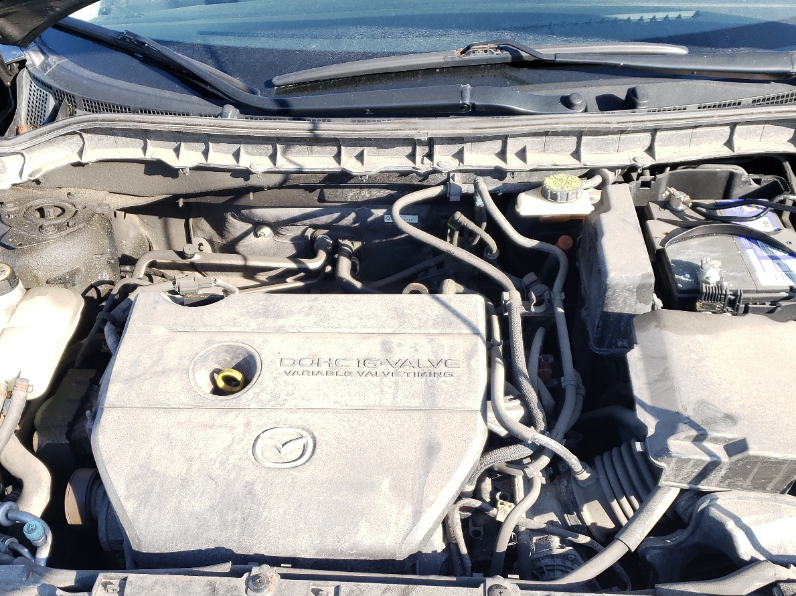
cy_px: 365
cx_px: 384
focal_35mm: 35
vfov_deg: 40.4
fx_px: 805
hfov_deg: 52.6
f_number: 1.5
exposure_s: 1/500
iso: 50
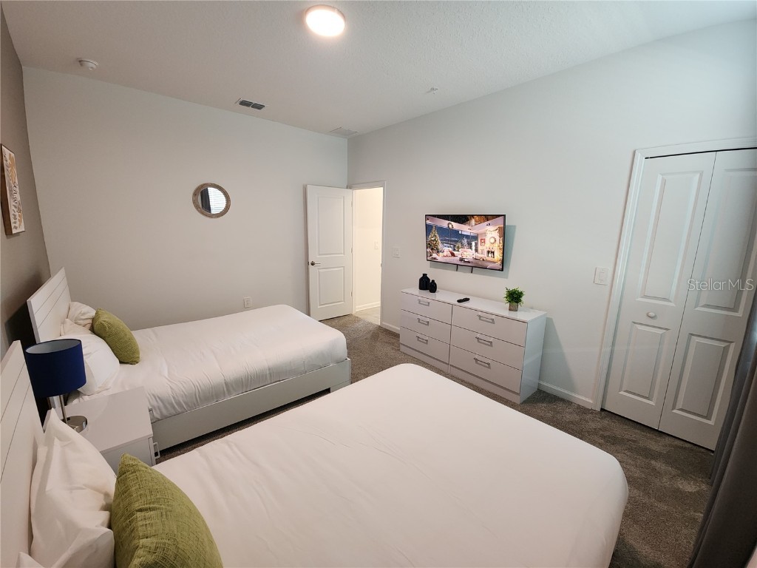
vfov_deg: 89.9
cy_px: 284
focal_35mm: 13
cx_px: 378
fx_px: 284
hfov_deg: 106.2
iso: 320
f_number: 2.2
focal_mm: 2.2
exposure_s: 1/60
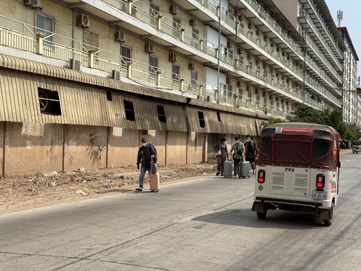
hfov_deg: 39.7
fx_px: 501
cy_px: 136
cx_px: 180
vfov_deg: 30.3
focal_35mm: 48
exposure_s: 1/6536
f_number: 1.78
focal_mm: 6.76
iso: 64
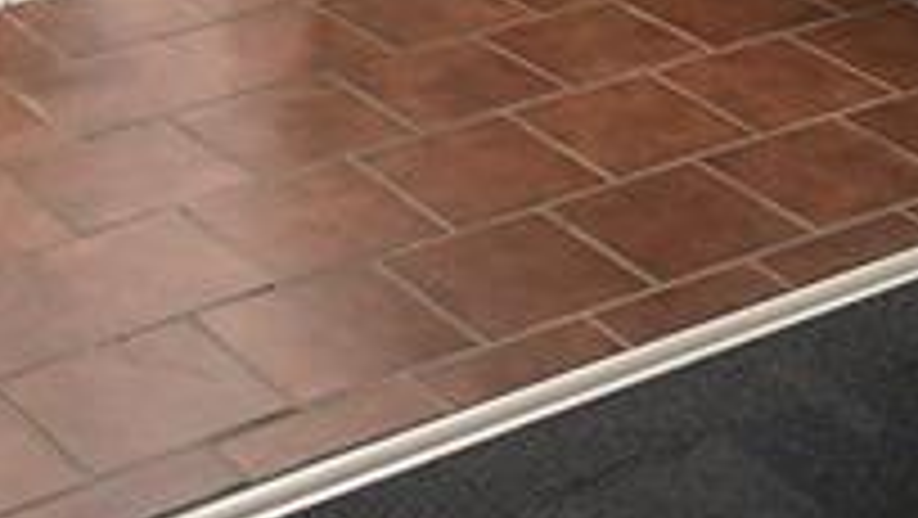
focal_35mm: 119
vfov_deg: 9.5
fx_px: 2898
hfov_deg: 18.0
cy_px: -554
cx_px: 526
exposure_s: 1/354
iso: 25
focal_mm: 4.15
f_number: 2.2
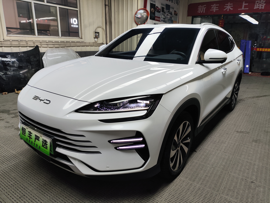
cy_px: 102
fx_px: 187
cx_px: 135
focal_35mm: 24
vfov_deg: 56.9
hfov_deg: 71.6
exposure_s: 1/100
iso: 67
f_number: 1.8
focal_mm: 4.68
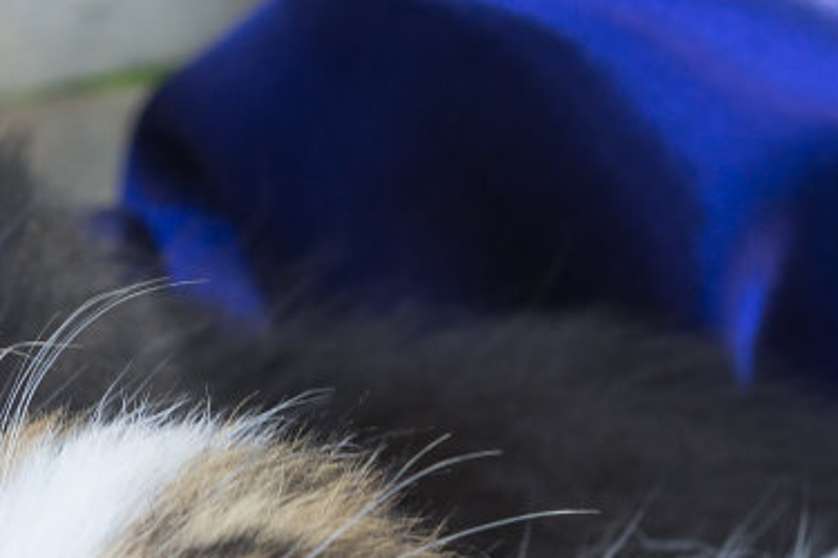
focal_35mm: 363
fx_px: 8449
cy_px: 456
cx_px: -773
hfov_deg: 5.6
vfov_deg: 3.8
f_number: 9
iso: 200
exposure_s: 1/60
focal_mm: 85
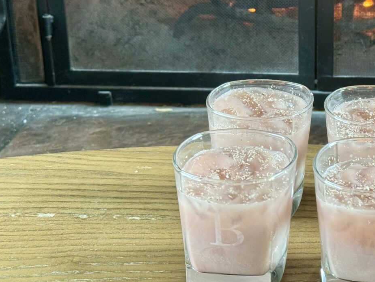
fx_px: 877
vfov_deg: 18.0
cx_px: 287
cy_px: 53
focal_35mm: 81
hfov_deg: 23.8
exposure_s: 1/49
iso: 250
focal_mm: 6.76
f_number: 1.78
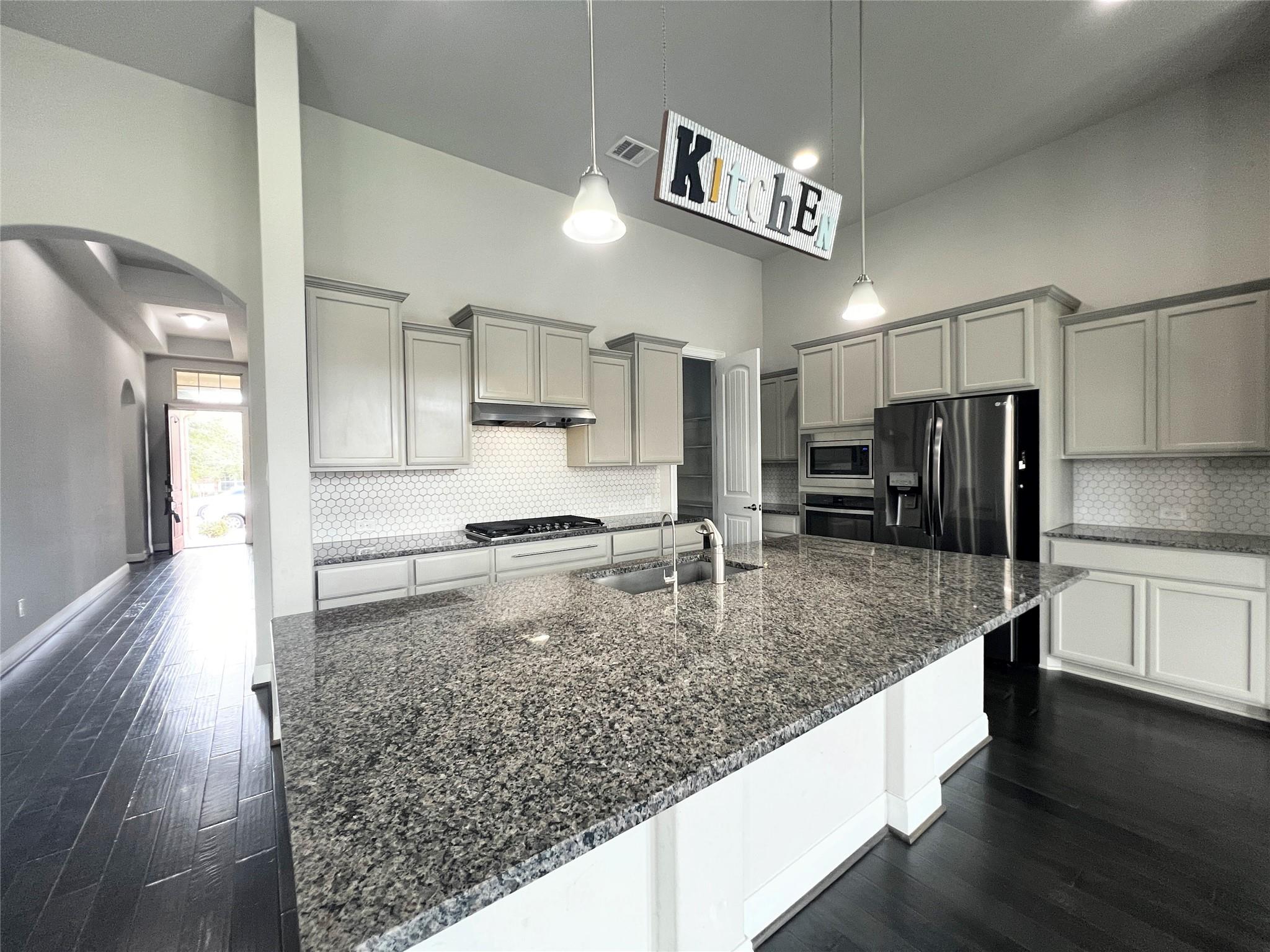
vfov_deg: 89.9
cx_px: 635
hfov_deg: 106.2
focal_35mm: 13
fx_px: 477
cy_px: 476
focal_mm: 1.57
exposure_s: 1/60
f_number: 1.8
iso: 200
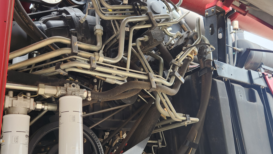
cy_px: 93
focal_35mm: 34
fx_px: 246
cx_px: 125
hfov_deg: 57.9
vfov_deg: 34.5
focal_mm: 5.4
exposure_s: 1/180
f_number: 1.8
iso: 32
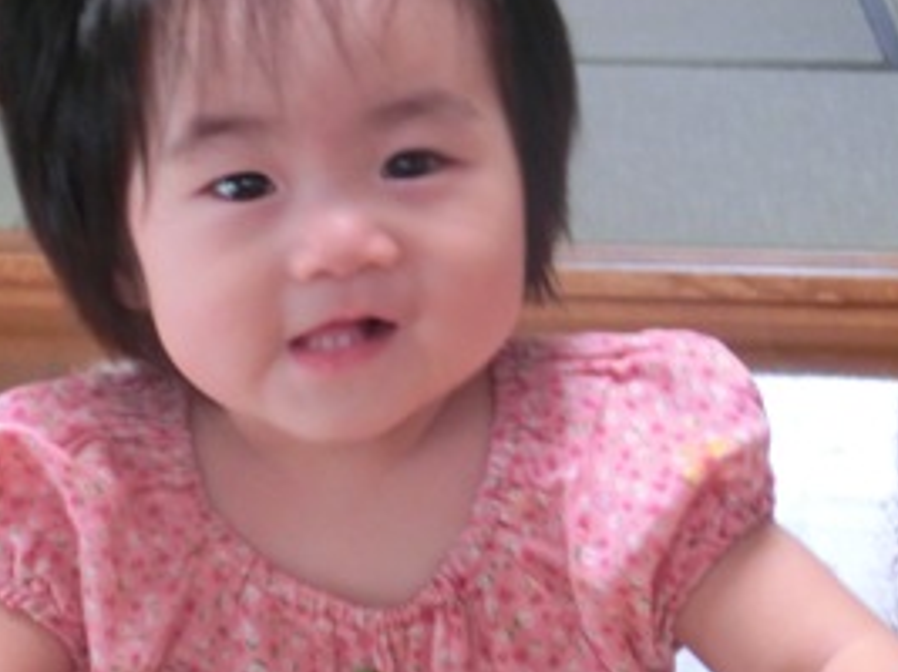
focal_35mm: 161
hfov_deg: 12.3
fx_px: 4175
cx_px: 353
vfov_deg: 9.2
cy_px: 390
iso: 800
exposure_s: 1/15
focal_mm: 17.06
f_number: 5.3
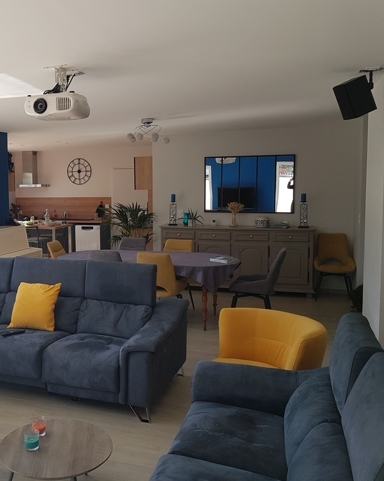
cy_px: 240
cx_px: 84
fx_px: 483
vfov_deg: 52.8
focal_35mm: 34
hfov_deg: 41.7
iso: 40
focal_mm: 4.2
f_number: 1.7
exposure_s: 1/348
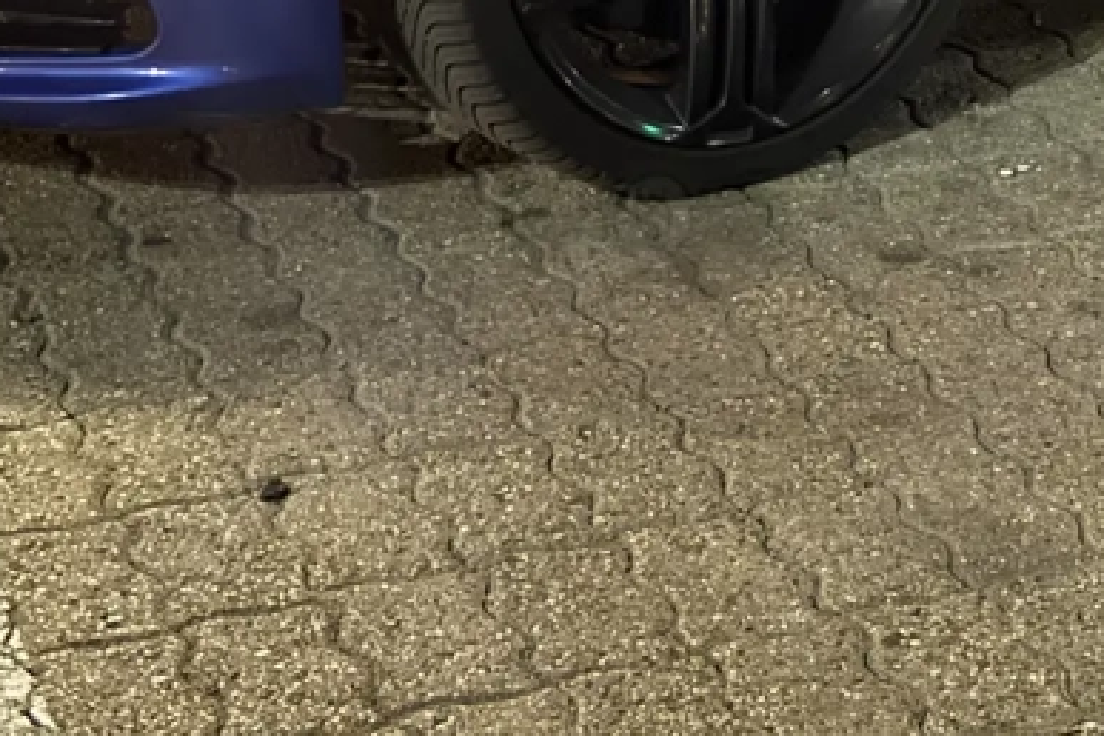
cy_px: -277
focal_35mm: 129
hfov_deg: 15.2
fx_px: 3956
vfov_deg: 10.4
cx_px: 1386
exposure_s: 1/5
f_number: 1.78
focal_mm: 6.76
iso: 800
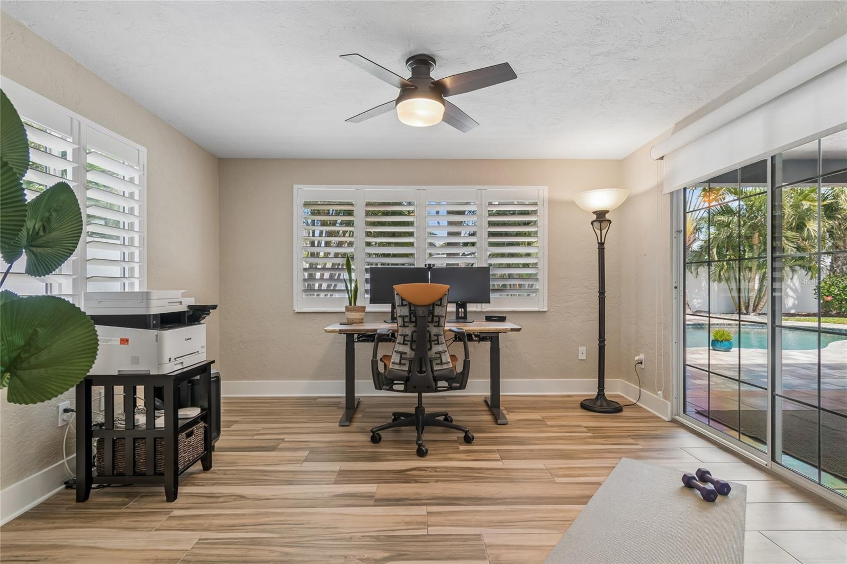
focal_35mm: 17
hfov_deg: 93.3
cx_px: 424
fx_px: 400
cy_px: 282
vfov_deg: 70.4
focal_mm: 11.5
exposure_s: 1/1.25
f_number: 7.1
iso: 100
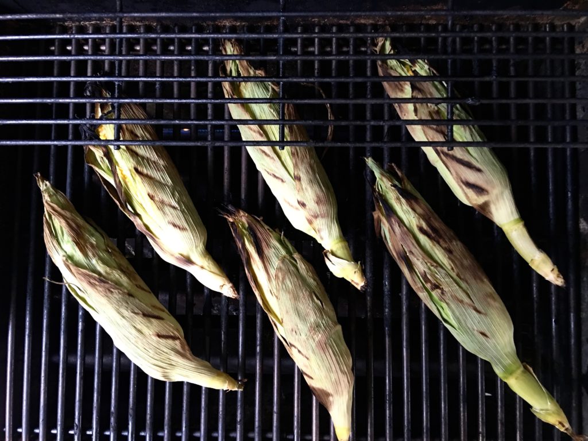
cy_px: 220
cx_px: 294
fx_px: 493
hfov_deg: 61.7
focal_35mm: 29
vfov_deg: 48.2
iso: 80
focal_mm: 4.15
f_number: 2.2
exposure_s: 1/15
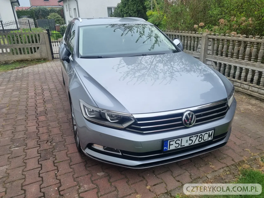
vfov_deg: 53.1
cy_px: 99
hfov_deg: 67.3
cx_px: 132
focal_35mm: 26
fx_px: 198
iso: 50
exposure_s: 1/638
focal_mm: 5.4
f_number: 1.8
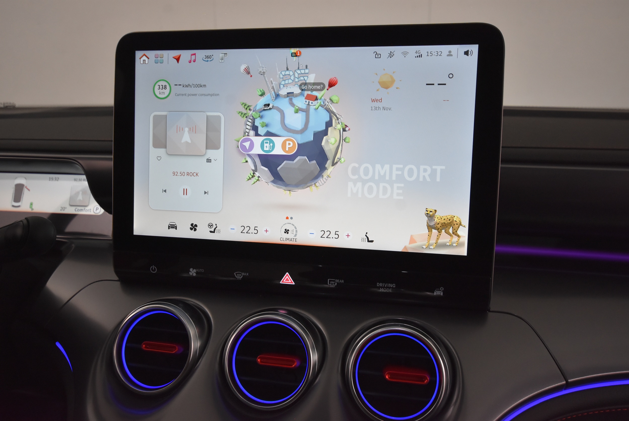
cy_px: 210
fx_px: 525
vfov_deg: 43.7
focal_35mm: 30
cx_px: 314
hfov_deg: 61.9
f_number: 5.6
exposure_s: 1/60
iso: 1800
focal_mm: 20
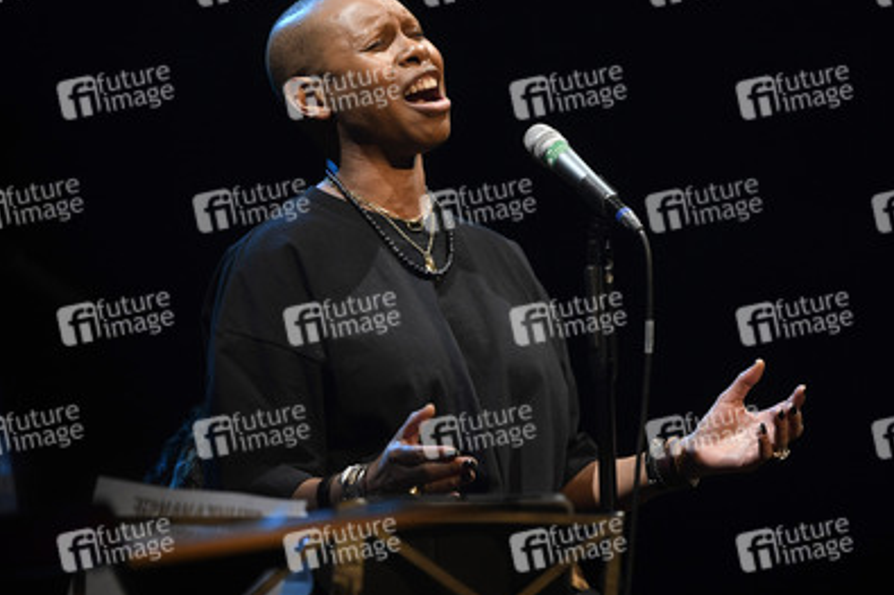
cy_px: 262
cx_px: 508
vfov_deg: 6.9
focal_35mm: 200
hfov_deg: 10.3
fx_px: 4964
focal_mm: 175
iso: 1600
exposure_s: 1/320
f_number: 3.5
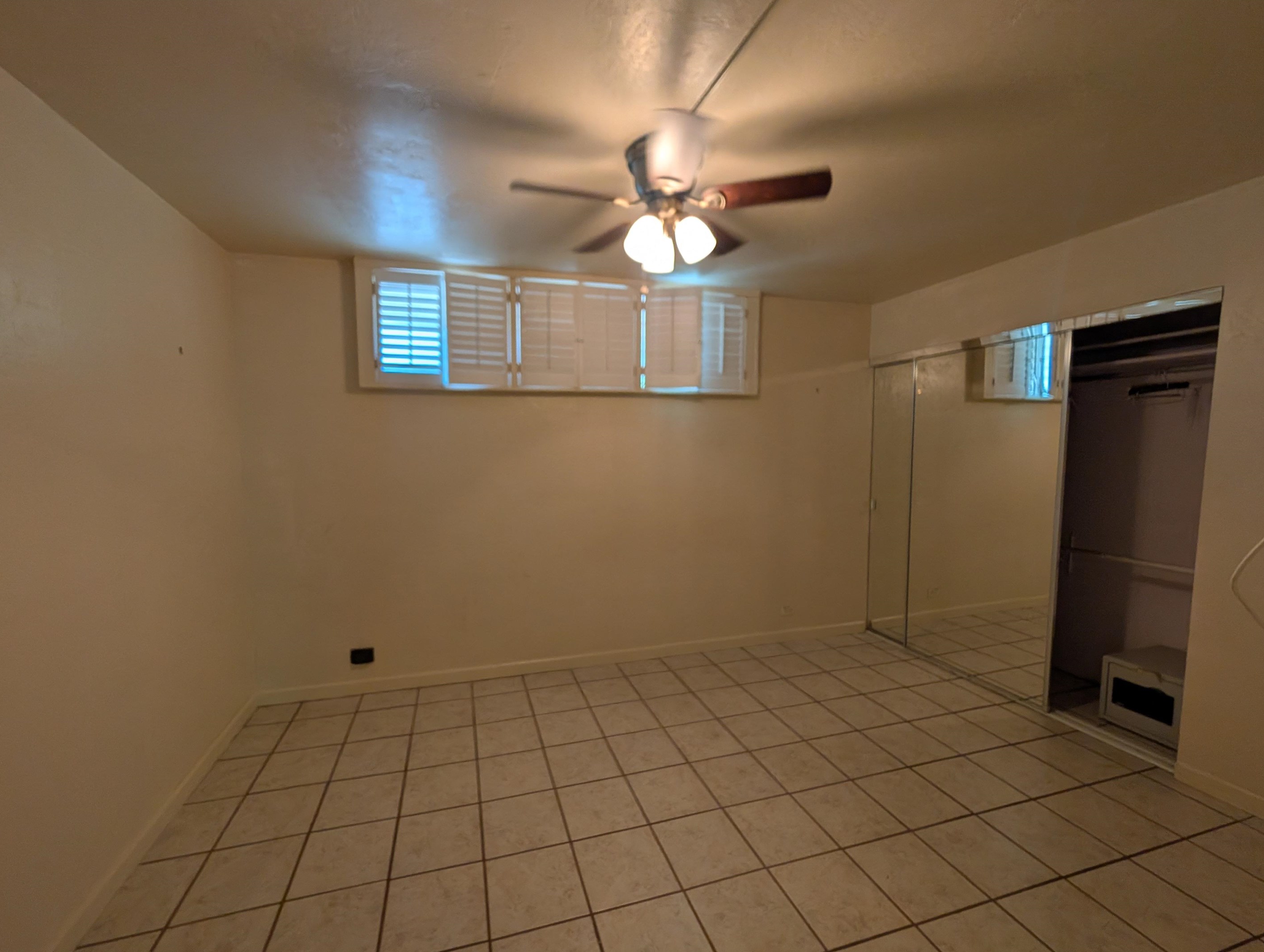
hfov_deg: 106.1
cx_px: 609
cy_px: 487
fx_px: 475
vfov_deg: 90.0
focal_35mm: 13
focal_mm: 2.02
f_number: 1.7
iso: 220
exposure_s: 1/120
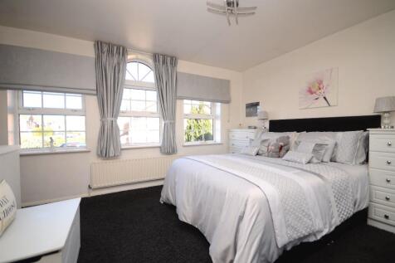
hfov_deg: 100.4
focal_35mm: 15
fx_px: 165
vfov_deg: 77.3
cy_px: 132
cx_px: 198
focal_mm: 10
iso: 360
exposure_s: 1/250
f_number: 4
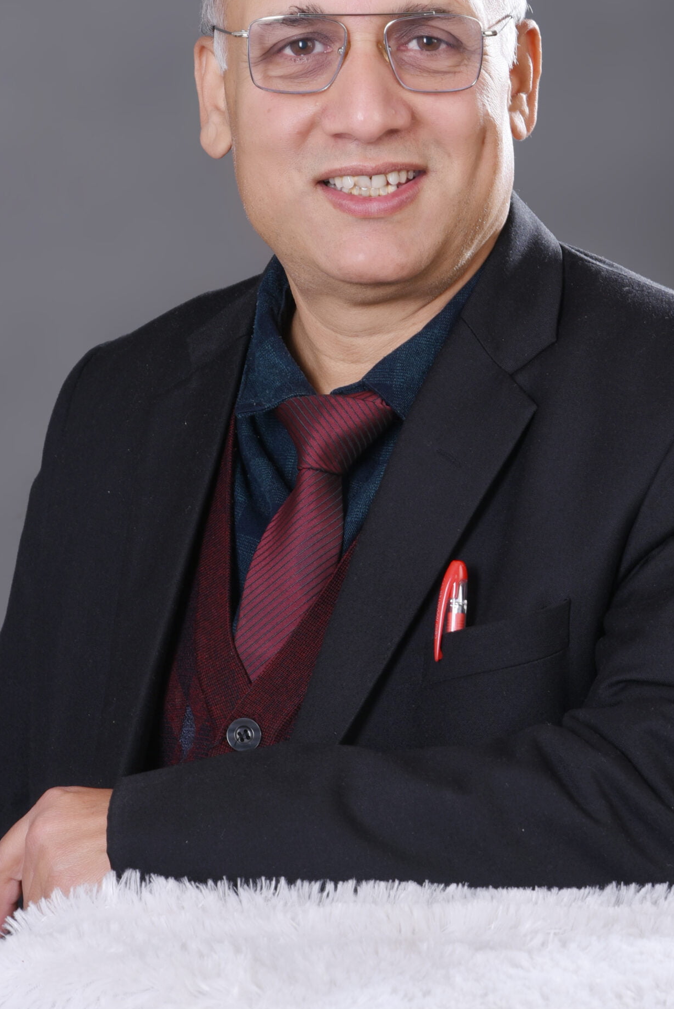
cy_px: 434
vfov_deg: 18.7
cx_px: 417
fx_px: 3058
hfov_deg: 12.6
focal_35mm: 109
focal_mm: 78
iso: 125
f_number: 11
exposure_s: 1/125
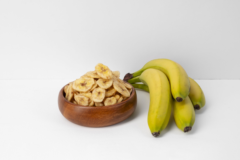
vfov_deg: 25.5
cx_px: 120
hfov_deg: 37.5
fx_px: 353
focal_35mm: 53
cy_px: 80
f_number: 11
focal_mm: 35
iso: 400
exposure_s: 1/100
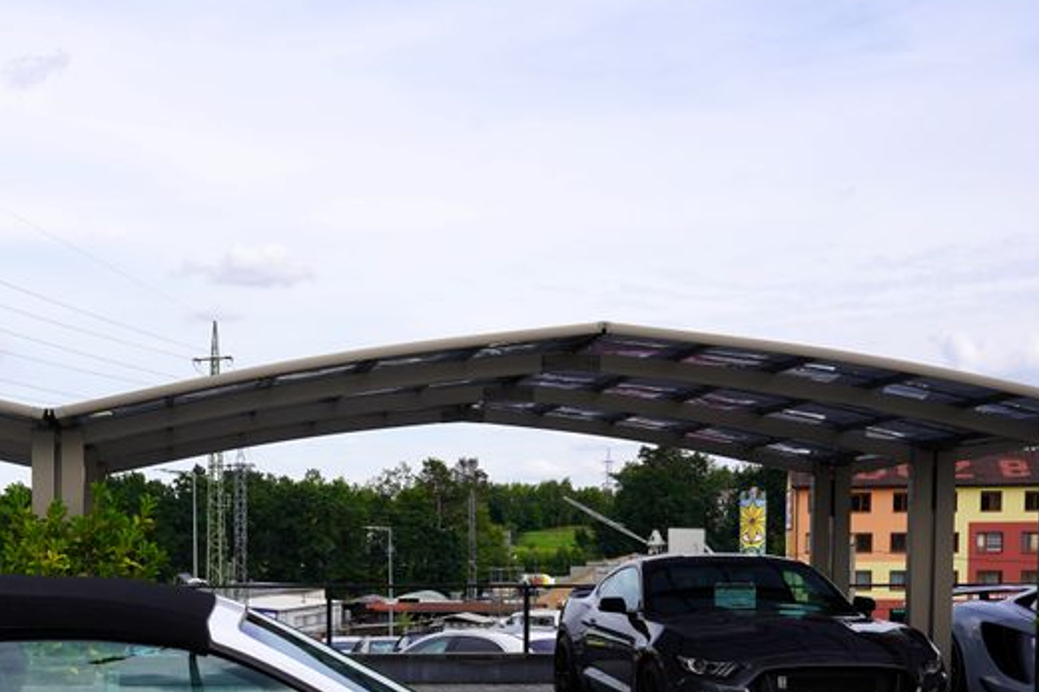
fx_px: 1644
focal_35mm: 57
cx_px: 189
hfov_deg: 33.9
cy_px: 653
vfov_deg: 23.0
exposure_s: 1/160
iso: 100
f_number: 10
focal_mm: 29
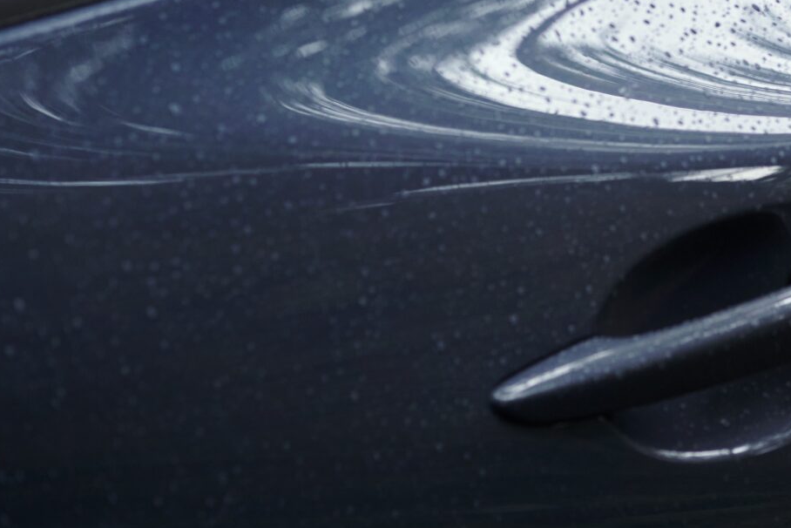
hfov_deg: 12.8
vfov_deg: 8.7
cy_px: -142
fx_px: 3407
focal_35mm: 155
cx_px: 1009
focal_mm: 55
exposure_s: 1/100
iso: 500
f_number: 3.5
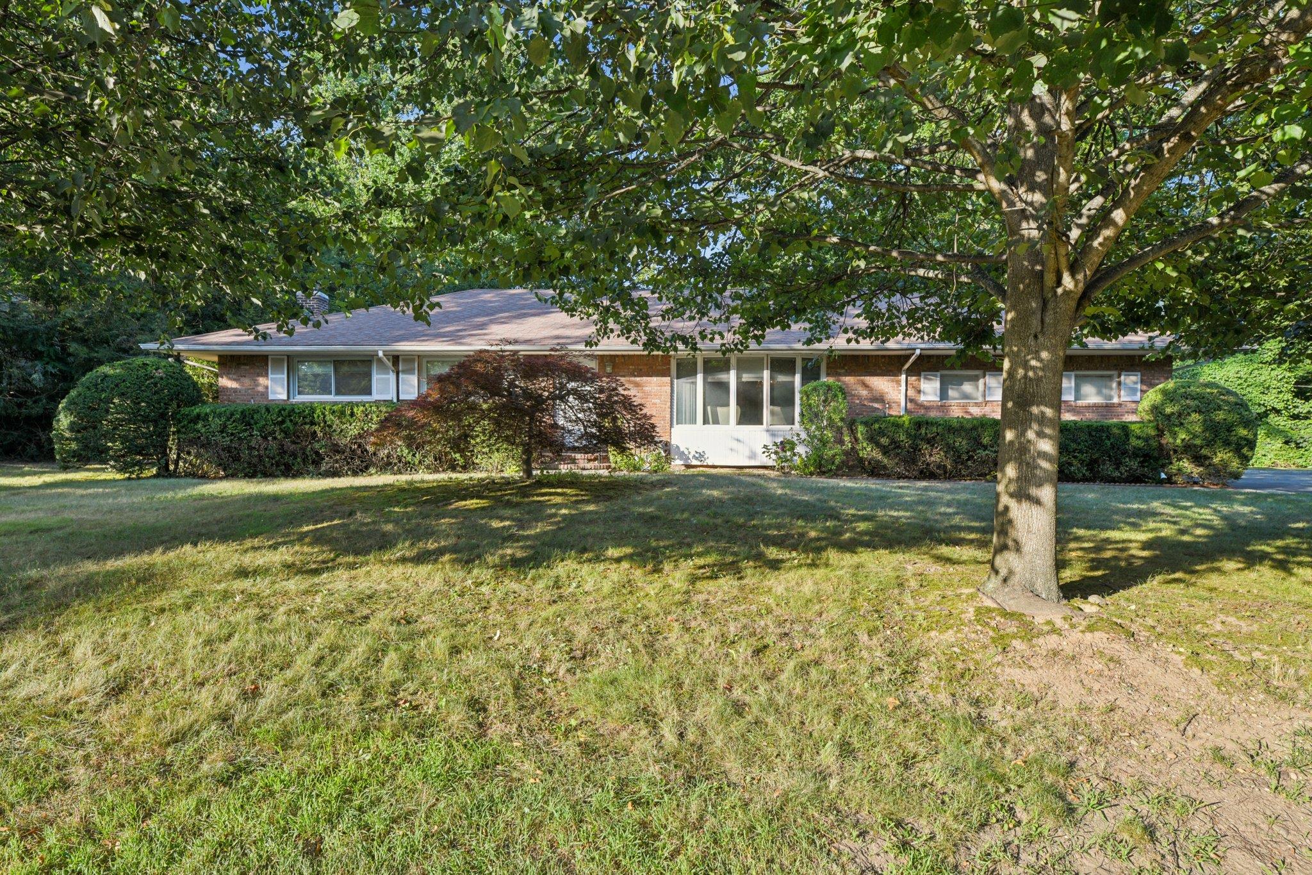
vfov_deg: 64.5
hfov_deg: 86.9
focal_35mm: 19
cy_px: 438
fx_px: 692
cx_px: 656
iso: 200
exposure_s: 1/125
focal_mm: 19
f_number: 8
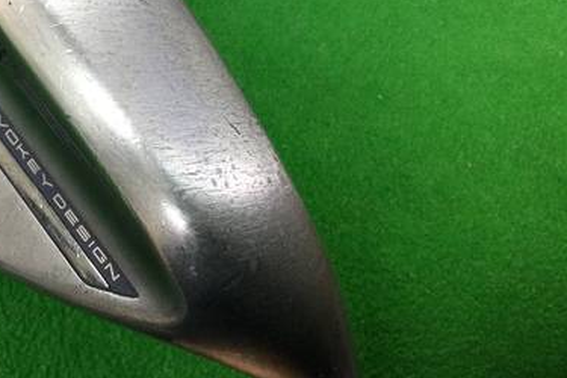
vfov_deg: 24.2
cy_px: 65
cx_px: 98
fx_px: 866
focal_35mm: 55
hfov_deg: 34.9
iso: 64
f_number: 2.4
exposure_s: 1/30
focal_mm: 3.3
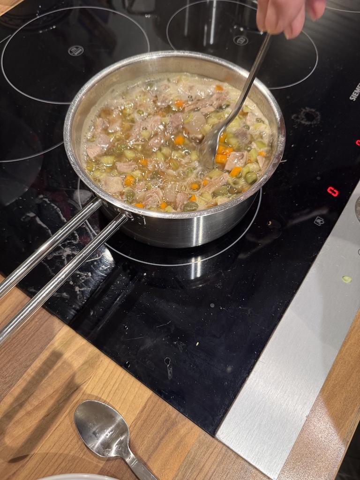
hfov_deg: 56.8
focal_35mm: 24
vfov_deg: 71.6
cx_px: 180
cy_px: 240
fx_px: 333
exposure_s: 1/50
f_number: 1.78
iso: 200
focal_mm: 6.76
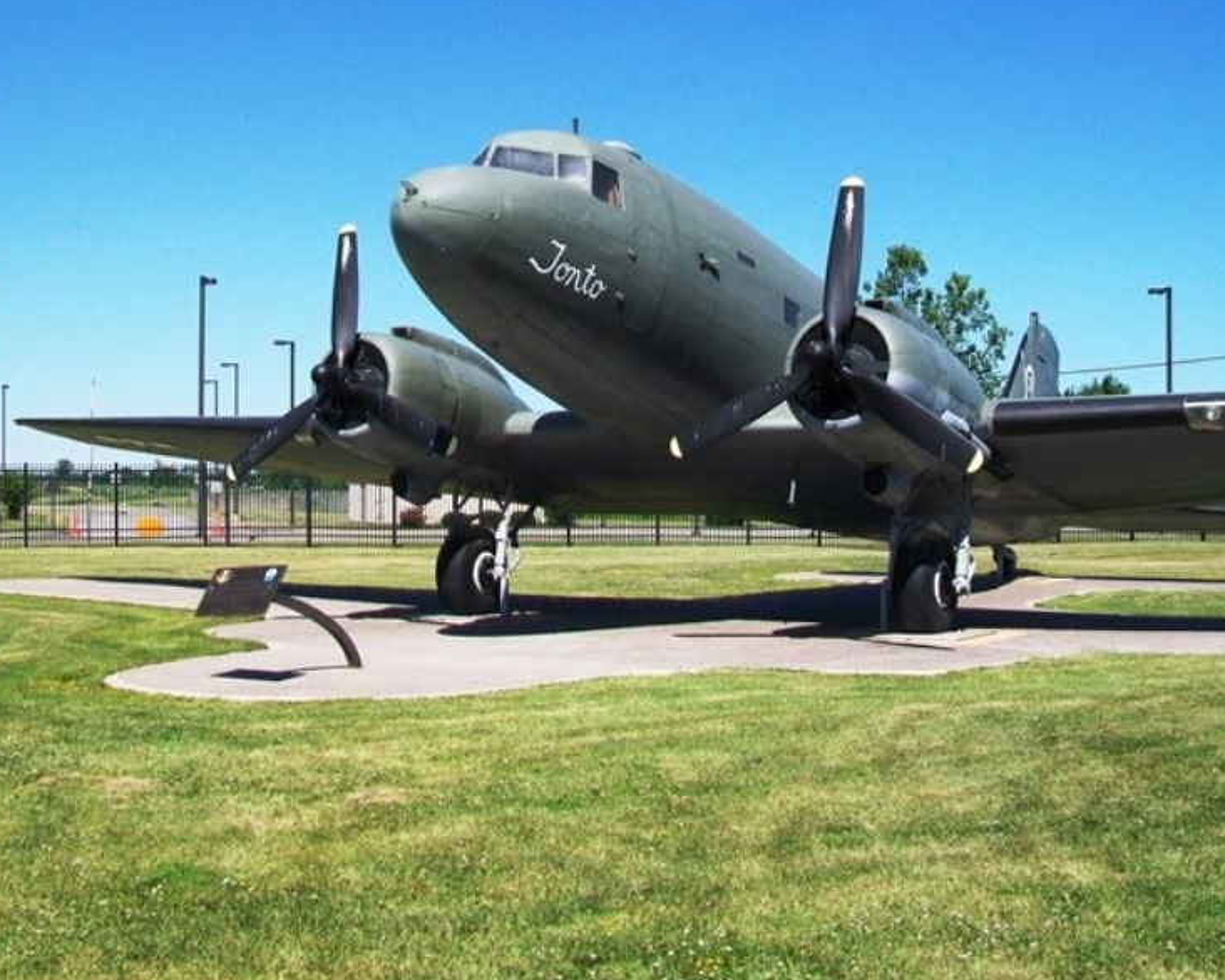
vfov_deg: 31.5
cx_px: 626
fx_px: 1741
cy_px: 495
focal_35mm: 48
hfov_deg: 38.8
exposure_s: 1/320
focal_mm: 7.6
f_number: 5.3
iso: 64
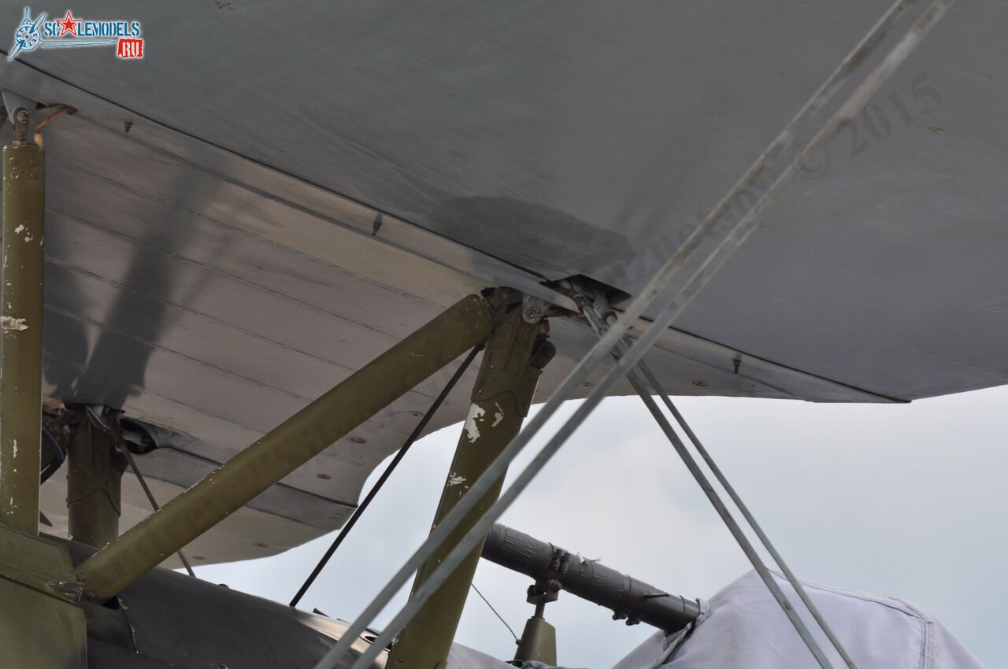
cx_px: 504
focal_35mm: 270
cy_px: 334
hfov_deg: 7.6
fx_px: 7550
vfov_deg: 5.1
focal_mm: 180
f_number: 8
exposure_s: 1/200
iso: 200
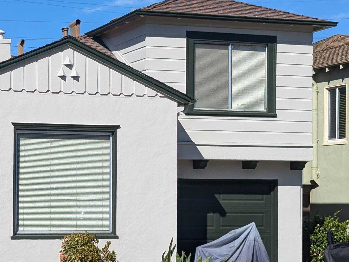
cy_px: 168
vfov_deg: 15.2
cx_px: 58
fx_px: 978
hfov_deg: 20.0
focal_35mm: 97
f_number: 1.85
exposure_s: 1/3300
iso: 69
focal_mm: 6.81
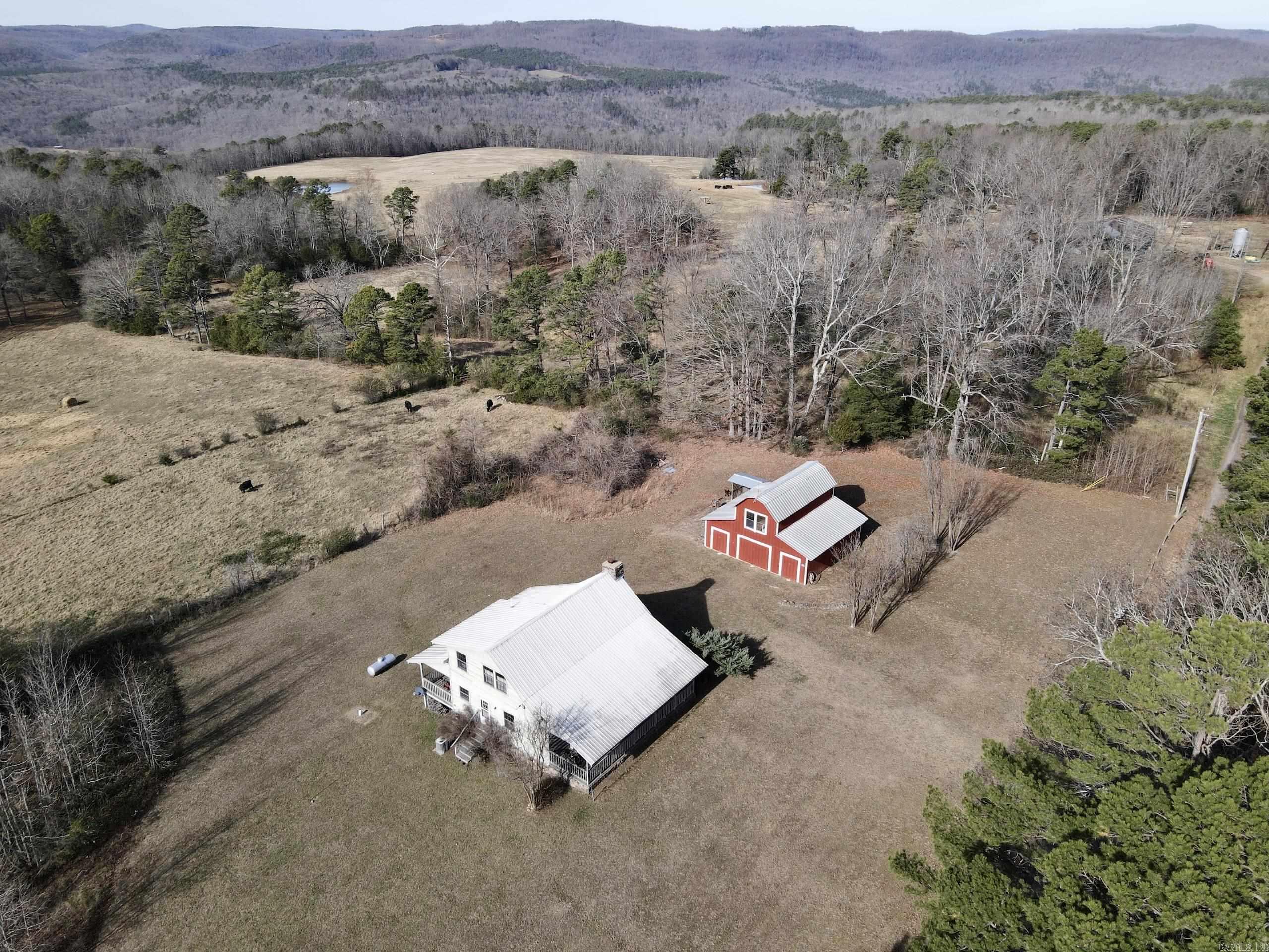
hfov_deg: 71.6
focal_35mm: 24
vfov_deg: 56.8
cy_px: 476
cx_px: 634
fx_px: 880
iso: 210
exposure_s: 1/15
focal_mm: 4.5
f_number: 2.8
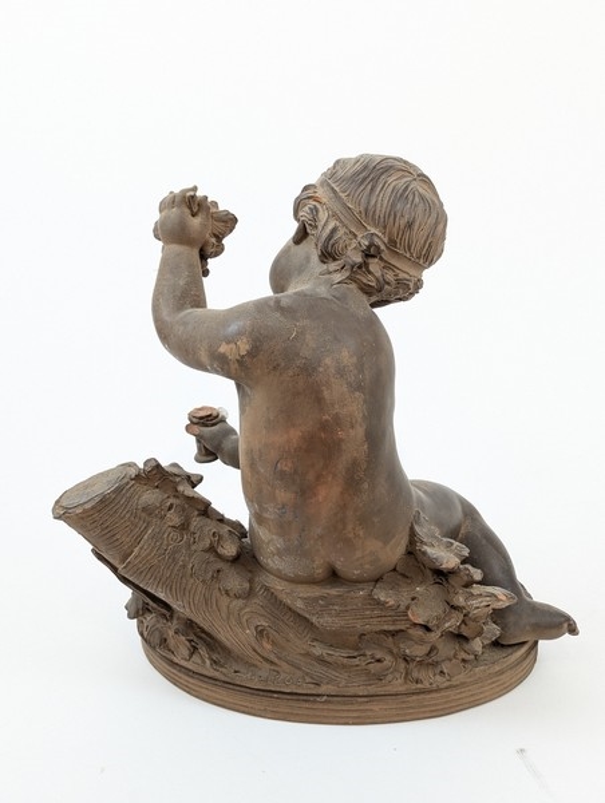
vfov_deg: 39.6
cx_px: 302
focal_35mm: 48
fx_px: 1115
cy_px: 402
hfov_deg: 30.3
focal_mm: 6.81
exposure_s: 1/99.9
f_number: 1.85
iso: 86
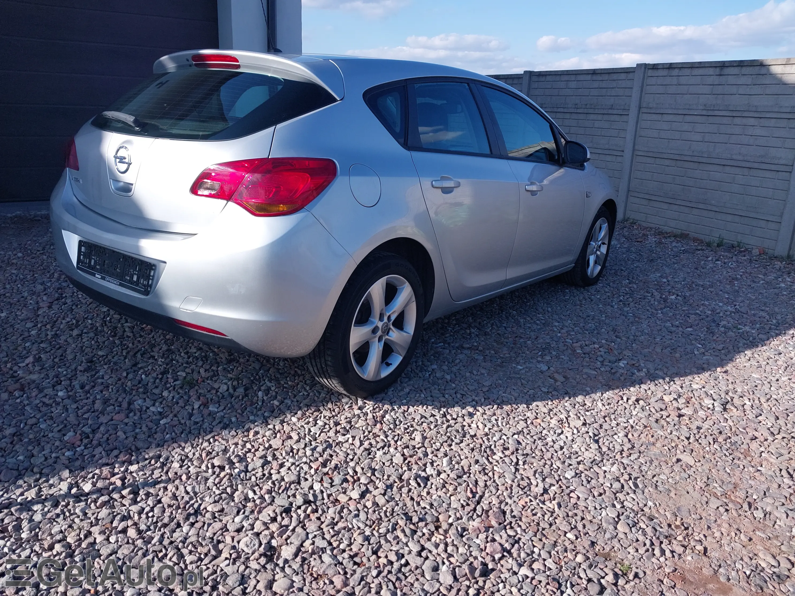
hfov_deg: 60.0
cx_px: 398
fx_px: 689
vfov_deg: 46.8
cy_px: 298
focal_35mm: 30
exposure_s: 1/493
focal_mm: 4.6
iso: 20
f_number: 1.8
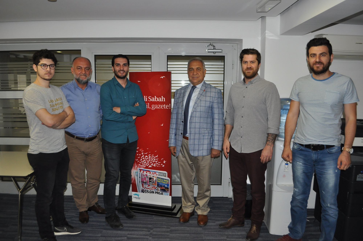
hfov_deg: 67.4
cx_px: 182
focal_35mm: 27
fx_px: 272
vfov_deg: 47.8
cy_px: 120
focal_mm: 18
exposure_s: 1/60
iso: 800
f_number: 4
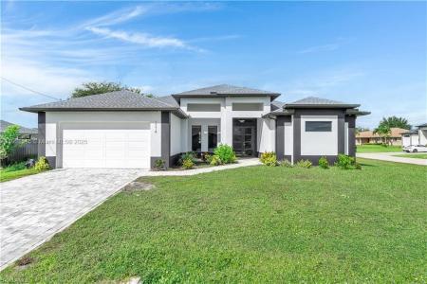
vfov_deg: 53.1
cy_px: 142
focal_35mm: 24
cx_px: 214
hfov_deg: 73.7
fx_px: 285
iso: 100
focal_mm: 16
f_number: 4.5
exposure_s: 1/1250
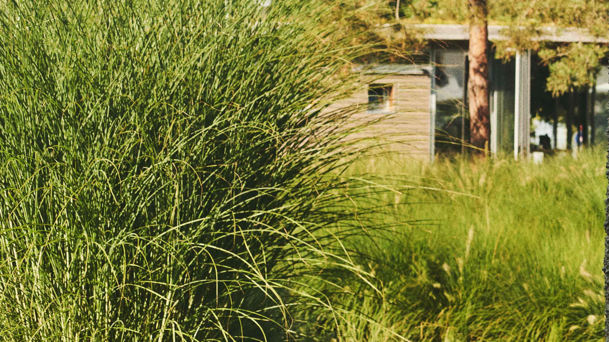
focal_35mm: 119
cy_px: 205
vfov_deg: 10.2
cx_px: -340
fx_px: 1922
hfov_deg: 16.2
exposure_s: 1/800
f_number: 5.6
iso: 200
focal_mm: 35
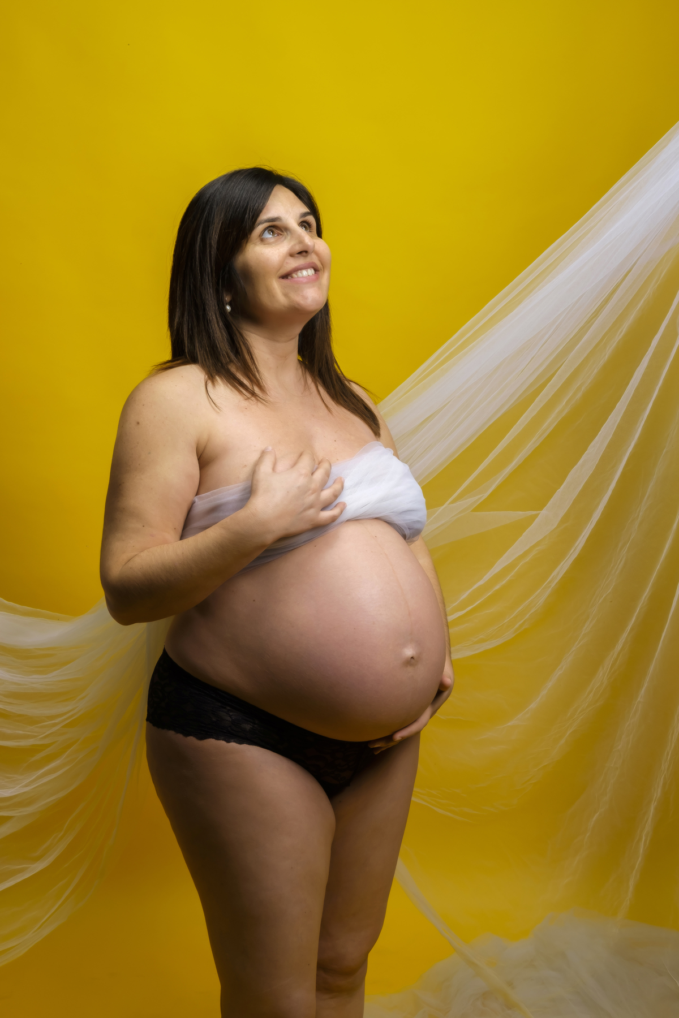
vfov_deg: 37.5
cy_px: 509
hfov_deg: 25.5
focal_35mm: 53
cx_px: 340
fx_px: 1499
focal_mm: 35
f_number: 9
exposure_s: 1/125
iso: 200
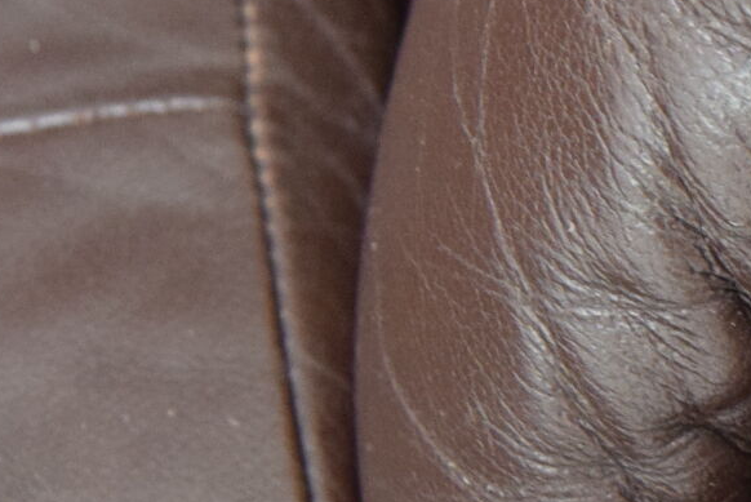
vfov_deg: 9.4
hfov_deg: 13.1
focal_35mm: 147
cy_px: 218
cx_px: 1190
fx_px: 3060
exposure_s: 1/80
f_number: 4.5
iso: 1600
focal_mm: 19
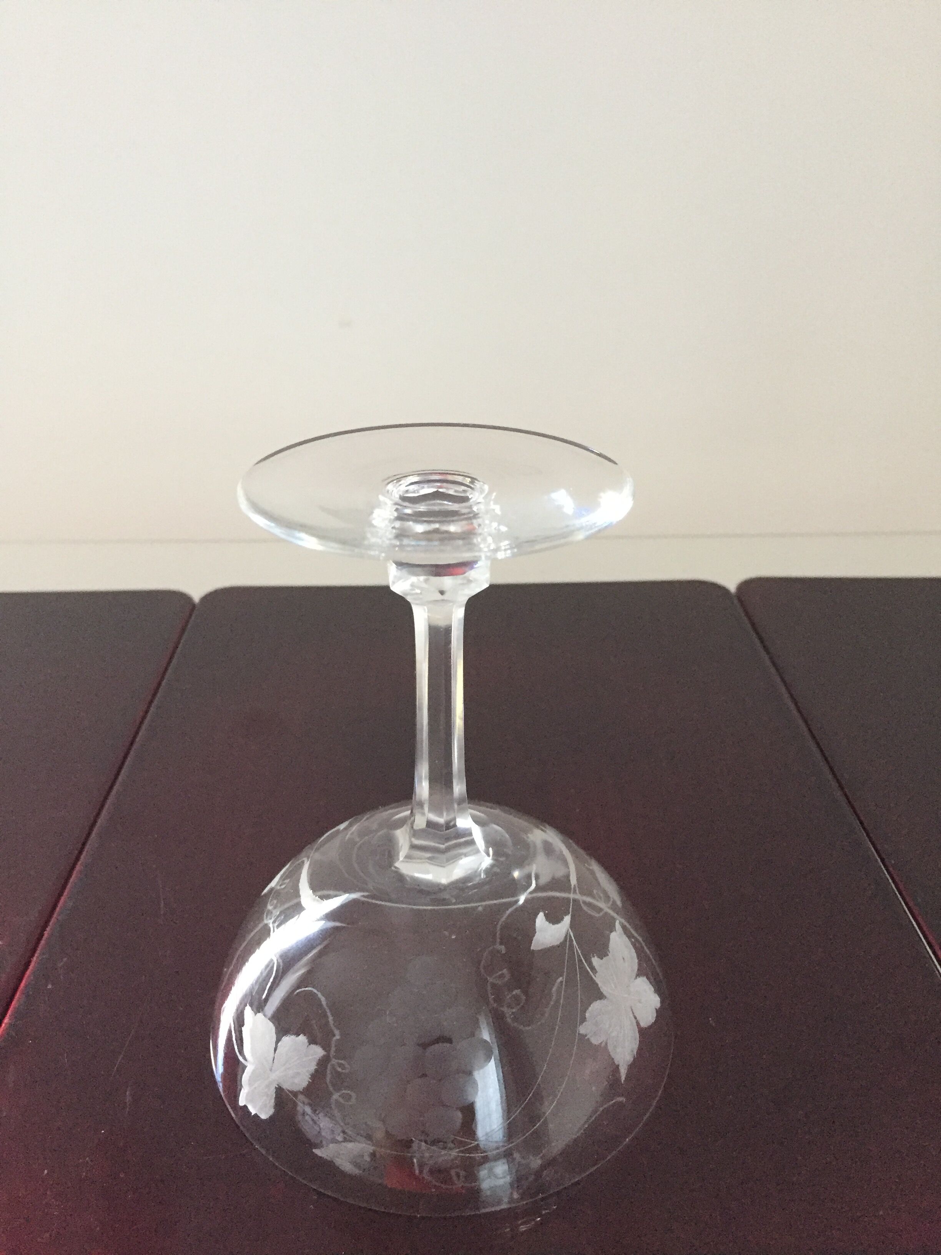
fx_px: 1051
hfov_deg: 48.2
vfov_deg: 61.7
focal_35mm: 29
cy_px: 628
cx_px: 470
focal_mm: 4.15
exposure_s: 1/25
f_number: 2.2
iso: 250
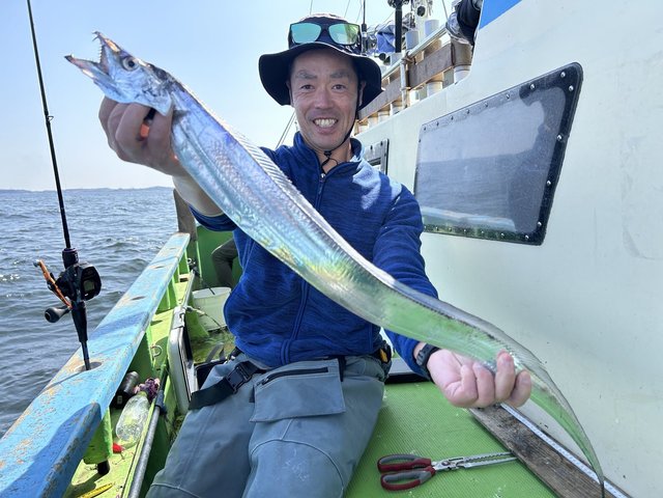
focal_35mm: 26
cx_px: 332
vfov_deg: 53.1
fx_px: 498
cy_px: 249
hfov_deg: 67.3
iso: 50
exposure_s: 1/1901
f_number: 1.5
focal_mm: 5.7
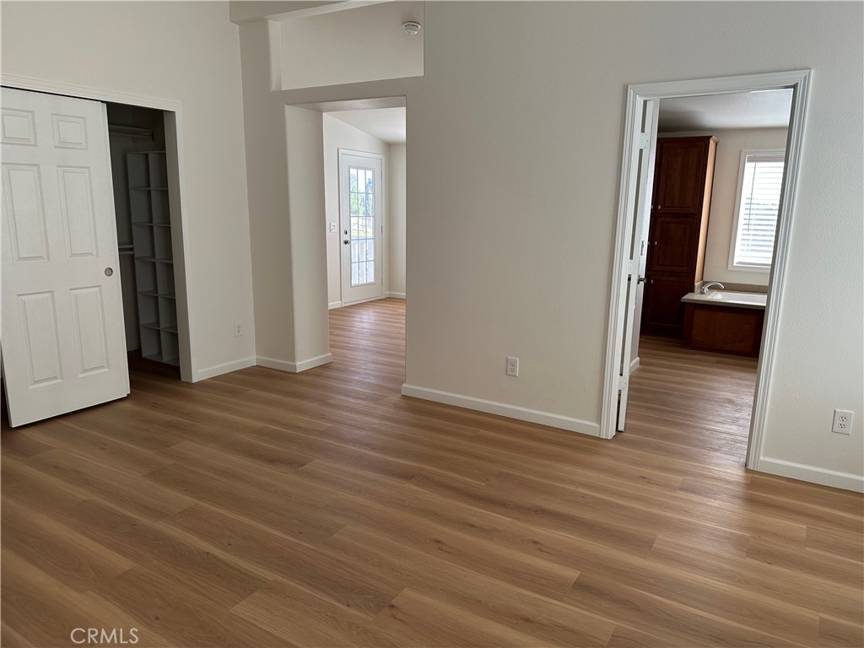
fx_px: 599
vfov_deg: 56.8
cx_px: 432
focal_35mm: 24
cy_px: 324
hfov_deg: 71.6
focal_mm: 6.86
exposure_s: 1/204
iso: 80
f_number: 1.78
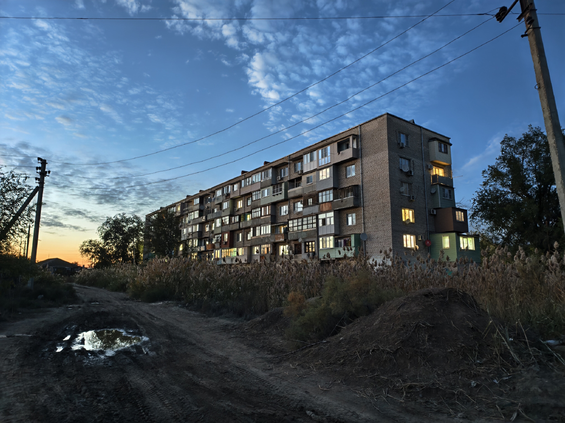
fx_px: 375
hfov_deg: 73.9
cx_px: 282
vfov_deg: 58.9
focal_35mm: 23
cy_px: 212
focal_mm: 6.54
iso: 6808
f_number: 1.57
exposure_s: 1/4.35
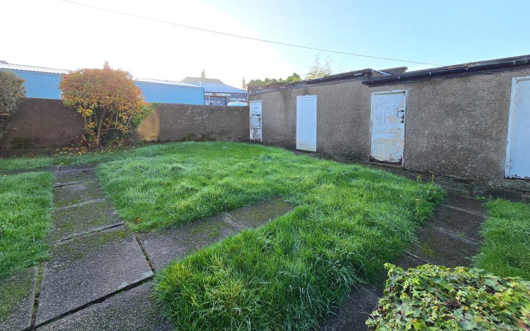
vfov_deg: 77.7
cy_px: 132
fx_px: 202
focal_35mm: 14
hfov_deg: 105.3
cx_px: 262
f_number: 2.2
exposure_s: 1/151
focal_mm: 2.2
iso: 50
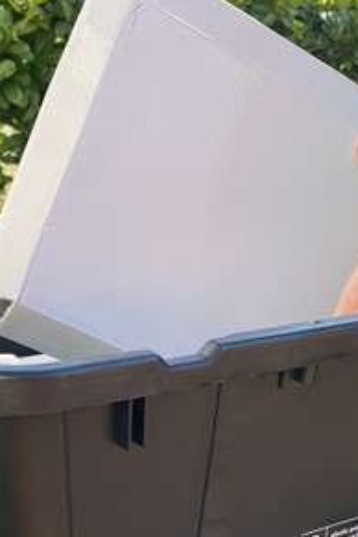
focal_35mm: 53
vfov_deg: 37.3
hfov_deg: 24.8
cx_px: 317
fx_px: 791
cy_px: 332
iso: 32
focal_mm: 4.25
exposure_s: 1/278
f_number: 1.8
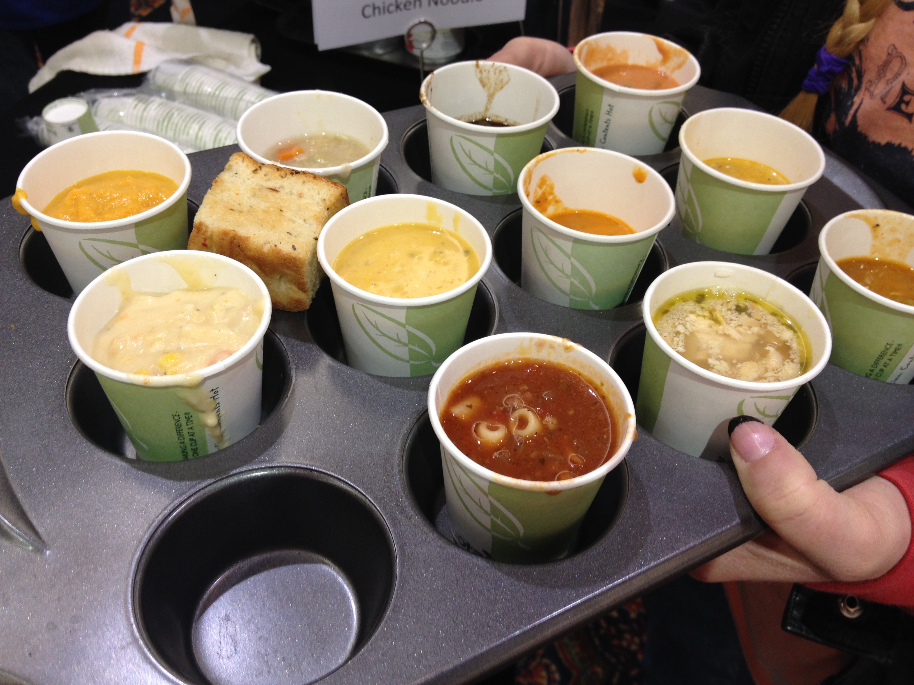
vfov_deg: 40.7
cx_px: 457
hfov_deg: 52.6
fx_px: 924
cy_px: 342
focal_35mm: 35
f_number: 2.4
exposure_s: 1/20
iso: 80
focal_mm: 4.28
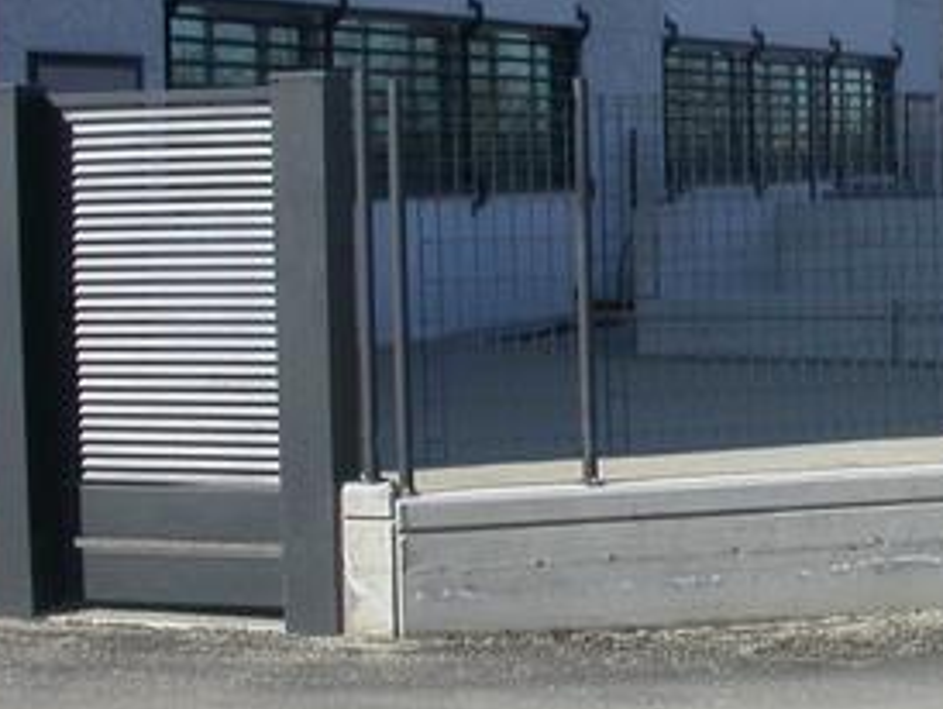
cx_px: 909
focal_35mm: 104
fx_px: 2836
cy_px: 277
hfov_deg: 18.5
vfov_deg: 14.2
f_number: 7.5
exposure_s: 1/414
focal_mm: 7.85
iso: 100
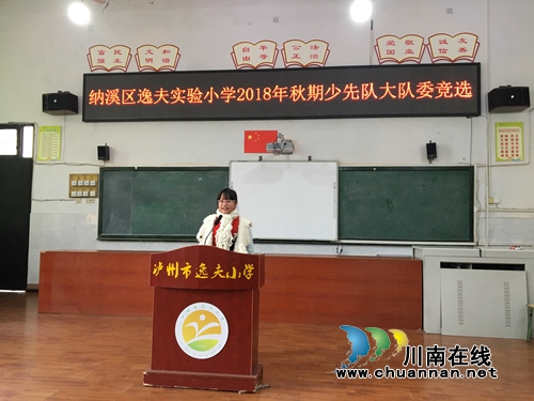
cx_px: 267
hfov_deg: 61.7
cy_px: 200
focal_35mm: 29
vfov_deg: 48.2
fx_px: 447
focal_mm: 4.15
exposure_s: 1/33
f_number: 2.2
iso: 125
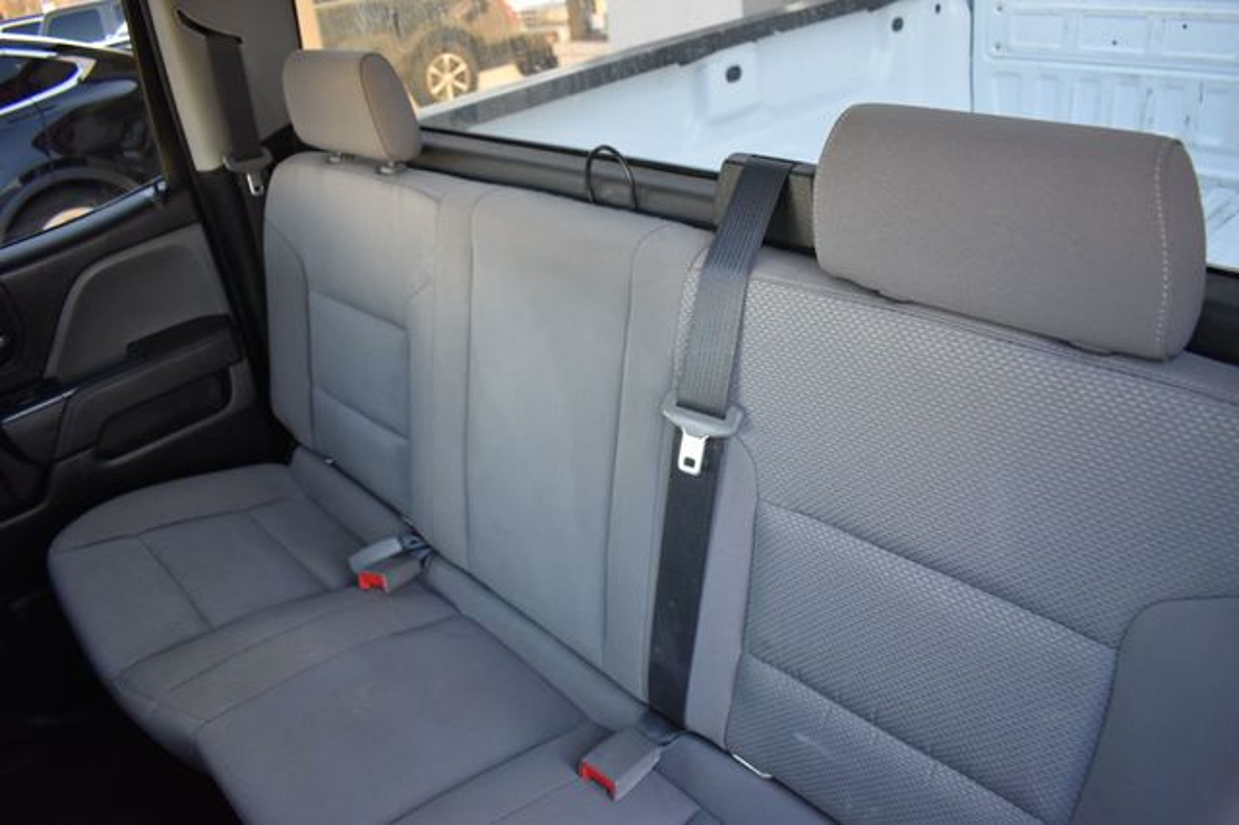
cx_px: 620
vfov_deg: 47.9
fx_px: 929
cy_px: 412
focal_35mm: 27
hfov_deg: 67.4
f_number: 3.5
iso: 800
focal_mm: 18
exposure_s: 1/100
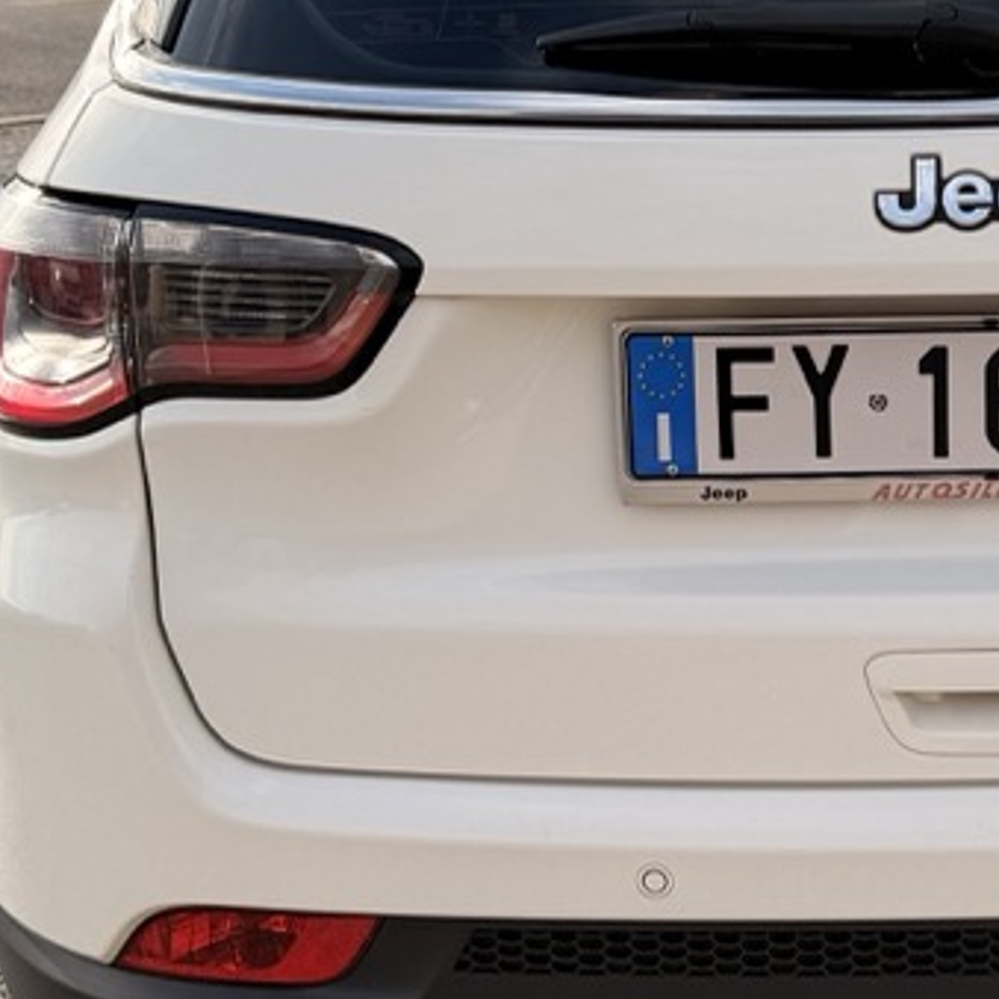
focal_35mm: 80
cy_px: 421
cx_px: 946
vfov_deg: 21.6
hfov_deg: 21.1
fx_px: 2612
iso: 80
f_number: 1.78
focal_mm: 6.76
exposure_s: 1/3021
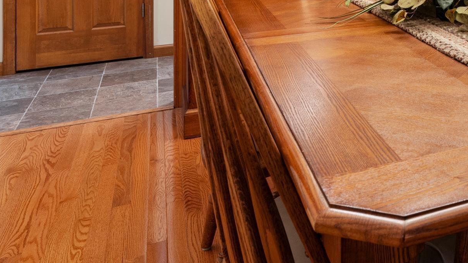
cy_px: -106
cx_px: 495
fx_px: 583
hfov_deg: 37.7
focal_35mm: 47
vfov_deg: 22.0
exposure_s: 1/2
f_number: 9
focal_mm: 18
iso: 200
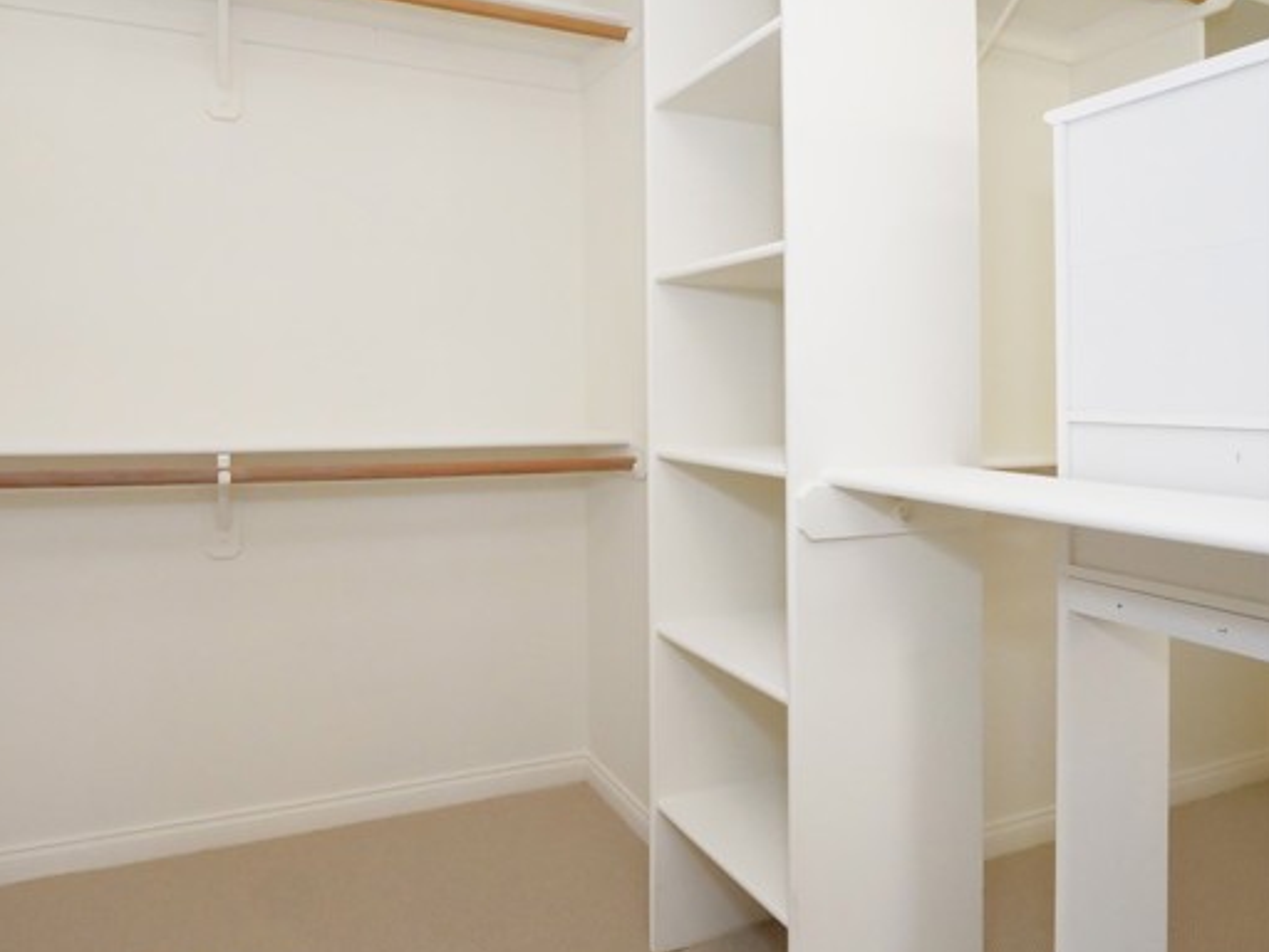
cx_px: 491
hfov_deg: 80.5
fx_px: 733
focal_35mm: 20
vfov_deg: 65.8
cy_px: 424
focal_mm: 8
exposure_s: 1/160
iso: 3200
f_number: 8
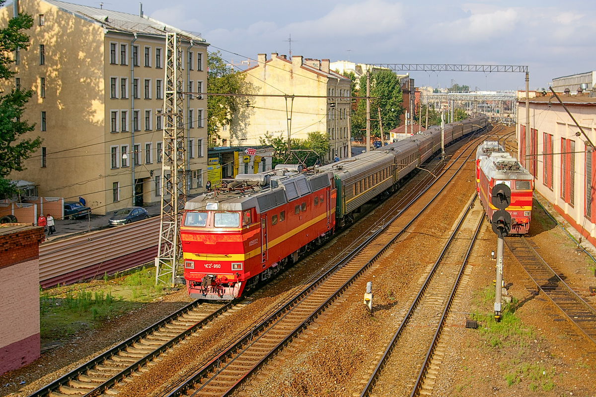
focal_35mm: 46
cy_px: 198
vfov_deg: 29.2
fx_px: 761
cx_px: 298
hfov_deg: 42.7
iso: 200
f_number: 5.6
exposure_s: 1/640
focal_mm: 31
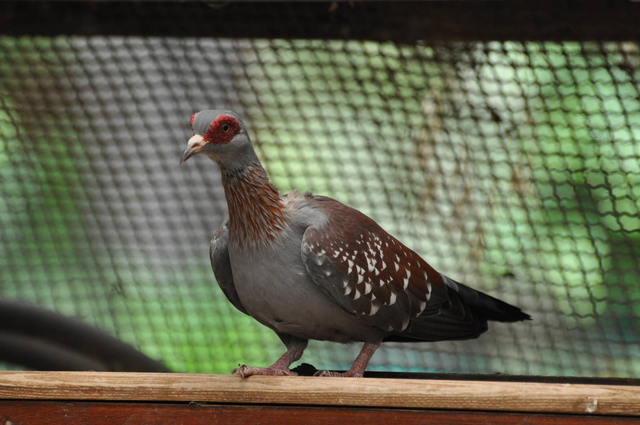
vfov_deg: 4.6
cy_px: 212
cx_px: 320
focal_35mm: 300
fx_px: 5327
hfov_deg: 6.9
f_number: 5.3
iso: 800
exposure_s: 1/500
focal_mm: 200
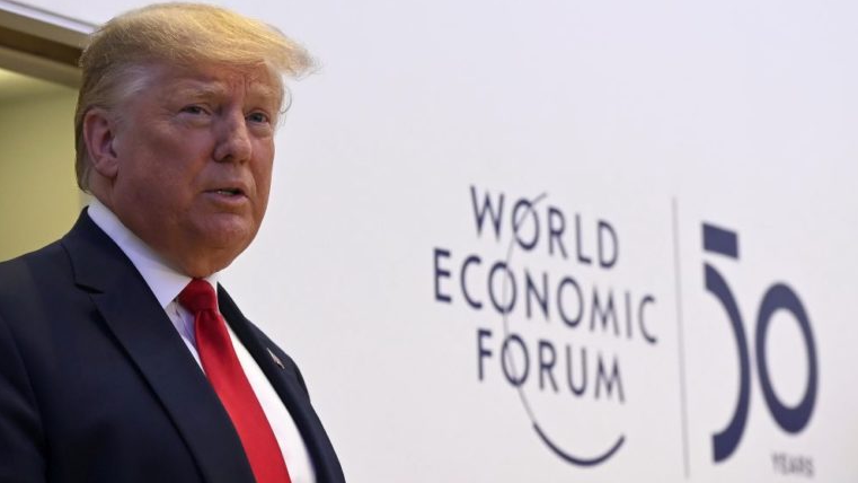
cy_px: 248
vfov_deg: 16.3
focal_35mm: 74
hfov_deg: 28.6
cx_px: 431
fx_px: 1683
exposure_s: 1/400
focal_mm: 70
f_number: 3.5
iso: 2500
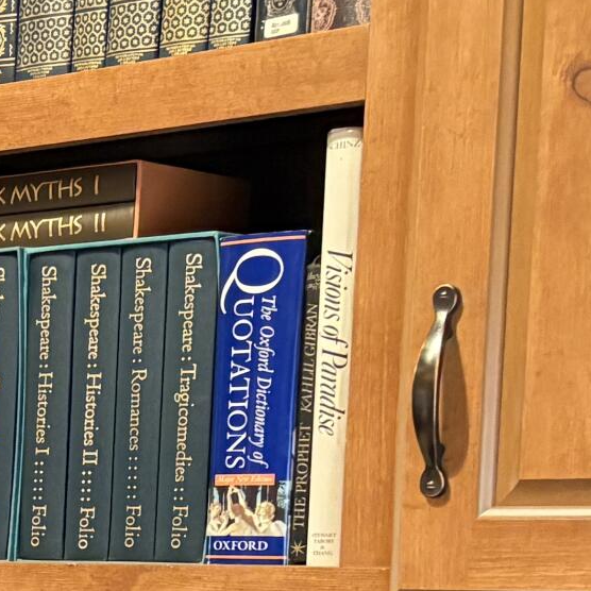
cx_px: -832
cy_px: 726
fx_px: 2395
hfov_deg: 11.6
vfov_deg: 13.6
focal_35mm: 124
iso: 500
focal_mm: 5.96
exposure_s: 1/30
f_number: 1.6
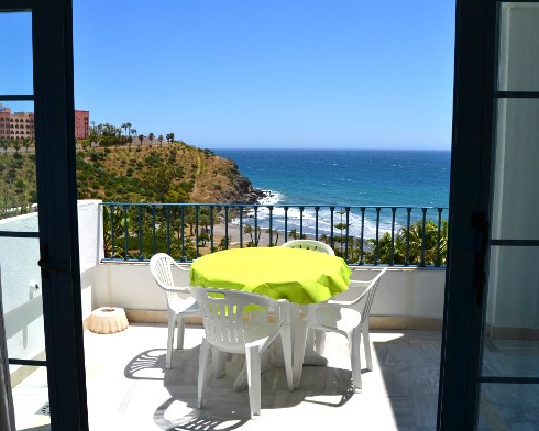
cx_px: 273
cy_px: 212
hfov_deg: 57.2
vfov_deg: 47.1
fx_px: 495
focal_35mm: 31
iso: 100
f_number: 9
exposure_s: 1/320
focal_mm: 18
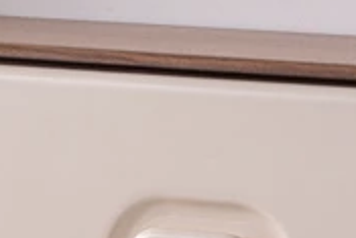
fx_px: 3563
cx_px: -16
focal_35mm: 360
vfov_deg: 3.8
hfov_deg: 5.7
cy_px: 594
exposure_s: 1/125
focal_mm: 70
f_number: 11
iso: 100
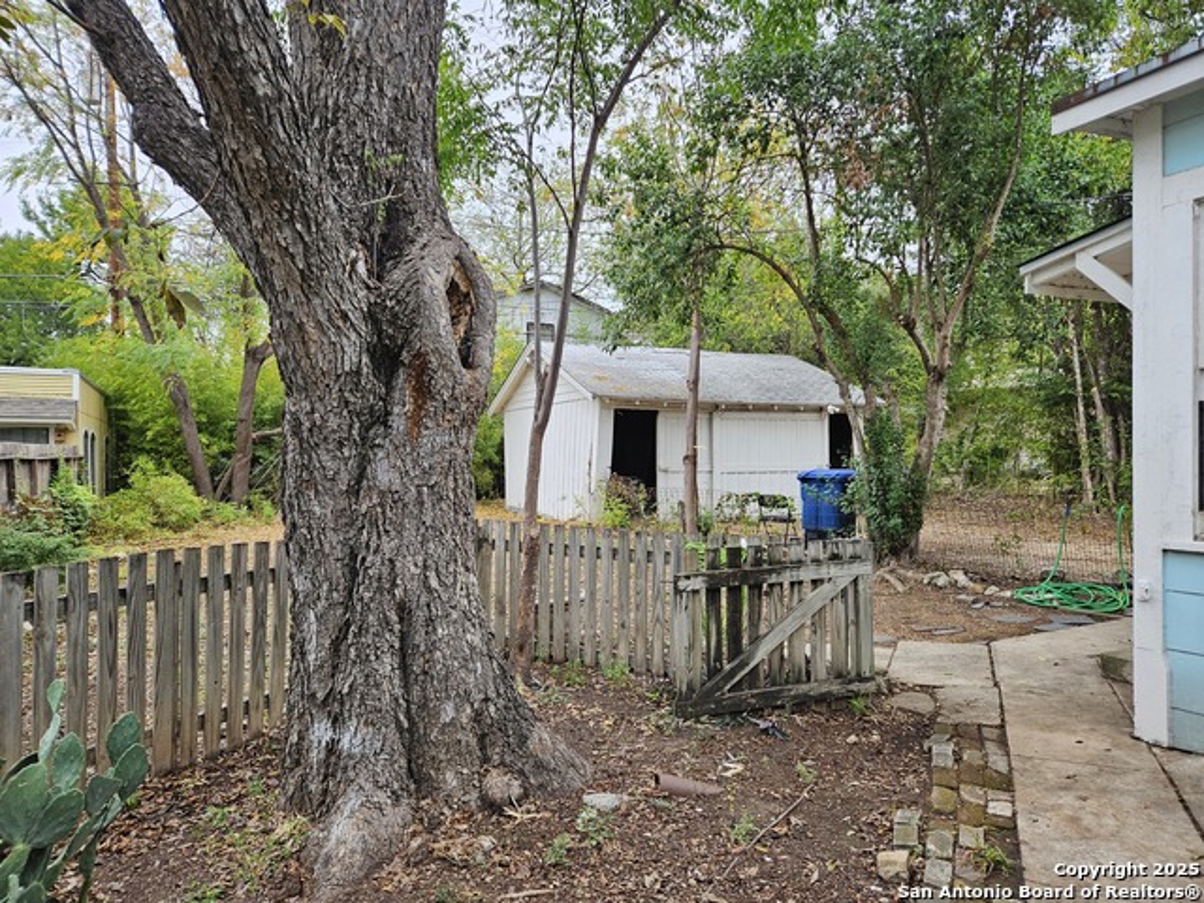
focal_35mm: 23
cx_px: 602
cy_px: 452
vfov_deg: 58.9
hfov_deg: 73.9
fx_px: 800
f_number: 1.8
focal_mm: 5.4
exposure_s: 1/180
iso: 40
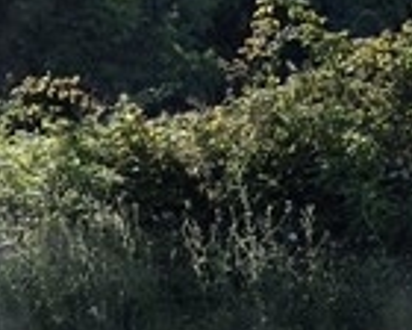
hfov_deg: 3.4
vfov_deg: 2.8
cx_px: -200
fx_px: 6865
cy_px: 186
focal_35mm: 563
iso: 400
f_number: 6.3
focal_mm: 200
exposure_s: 1/1000
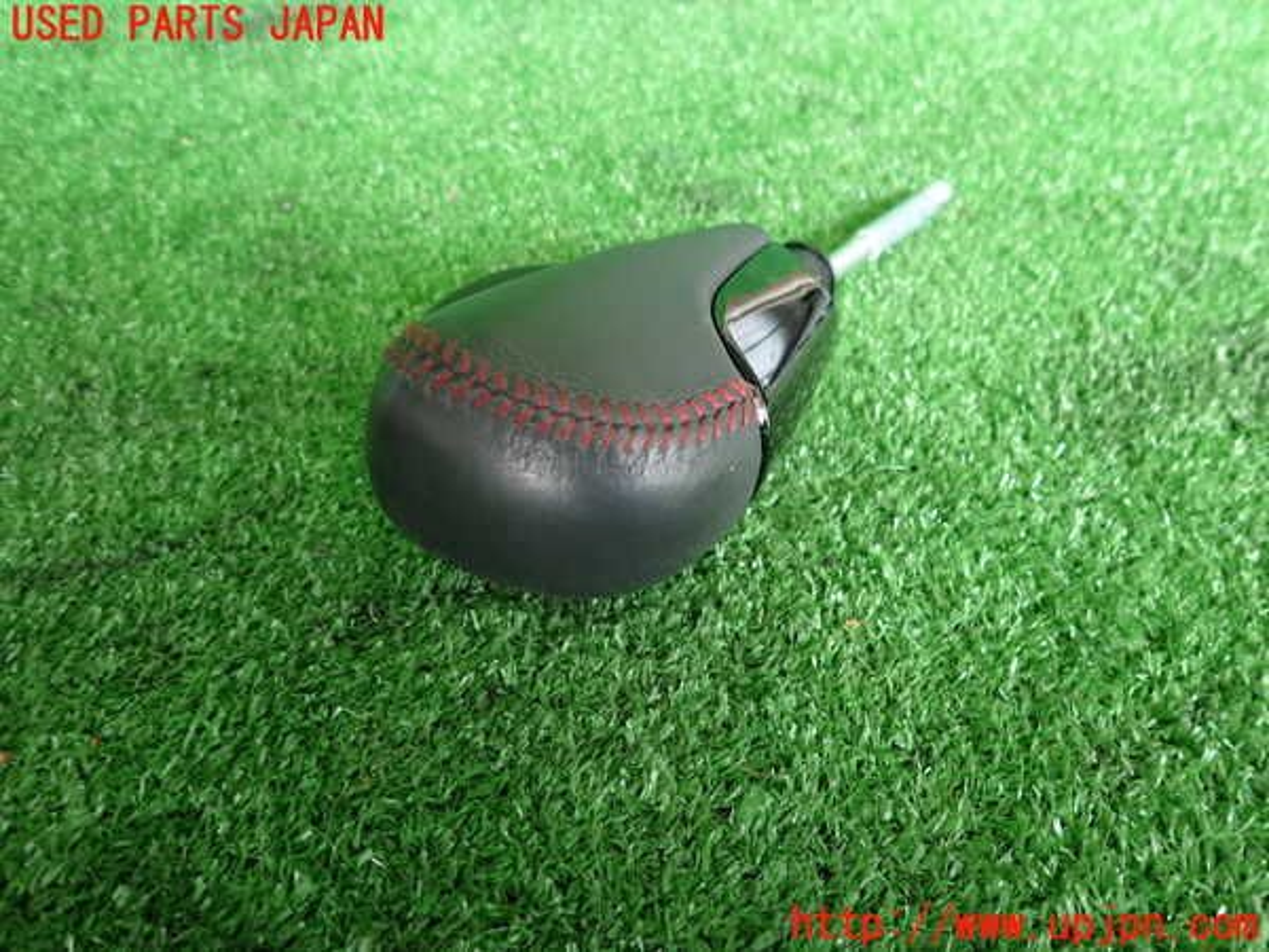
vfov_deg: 54.9
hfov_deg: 69.4
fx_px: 916
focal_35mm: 25
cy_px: 476
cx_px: 634
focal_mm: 4.5
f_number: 2
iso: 200
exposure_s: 1/60
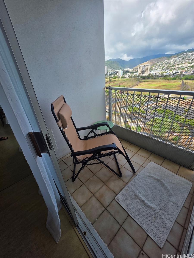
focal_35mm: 13
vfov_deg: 106.2
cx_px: 97
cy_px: 129
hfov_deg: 89.9
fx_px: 97
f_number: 1.9
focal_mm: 2.2
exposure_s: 1/1182
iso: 40
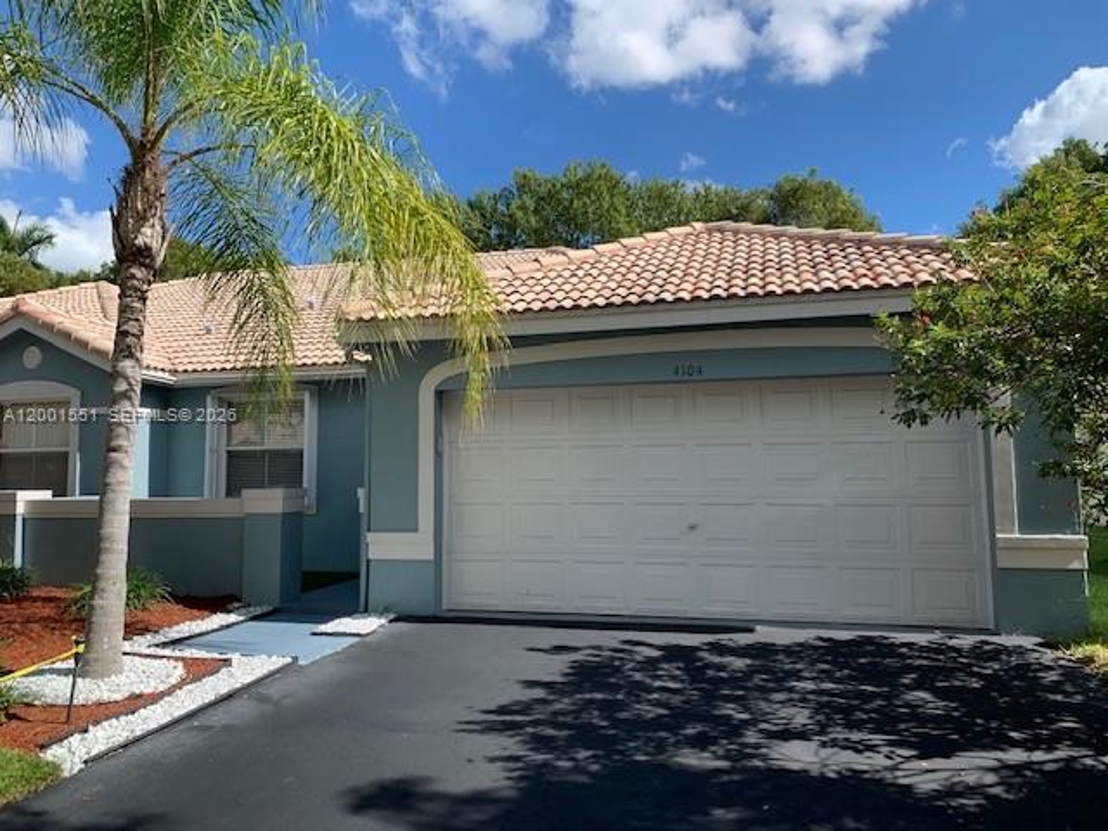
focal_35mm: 26
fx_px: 832
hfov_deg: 67.3
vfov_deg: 53.1
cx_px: 554
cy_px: 416
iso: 25
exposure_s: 1/1387
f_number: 1.8
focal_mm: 4.25
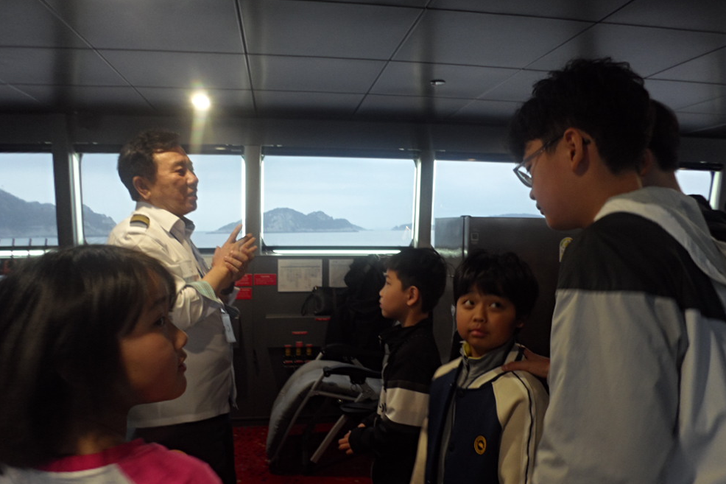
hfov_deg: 67.4
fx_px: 544
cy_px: 256
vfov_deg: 47.9
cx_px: 363
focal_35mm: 27
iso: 160
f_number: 2.5
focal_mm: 4.5
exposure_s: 1/30
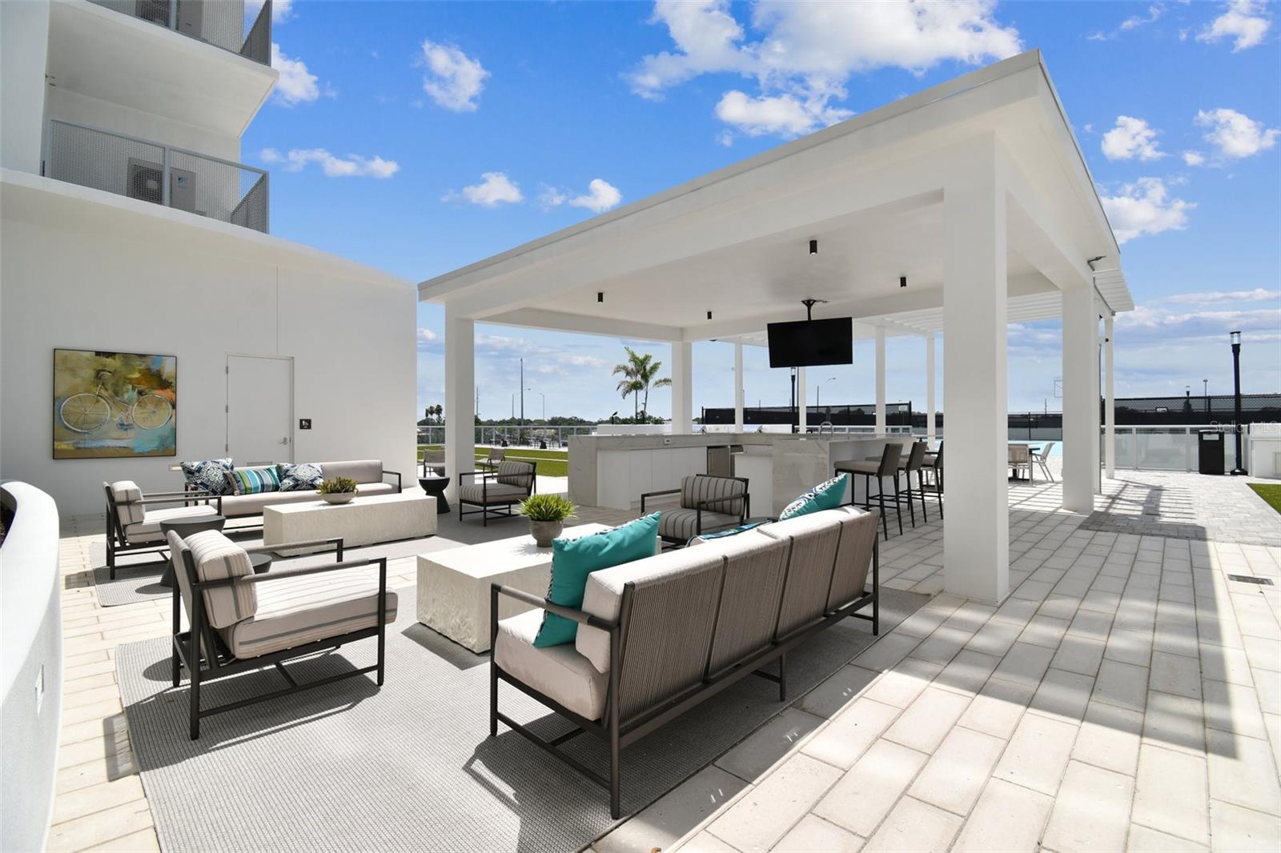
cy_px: 426
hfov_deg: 100.4
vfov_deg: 77.3
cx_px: 640
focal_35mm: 15
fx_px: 534
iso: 100
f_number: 7.1
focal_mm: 10
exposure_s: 1/250
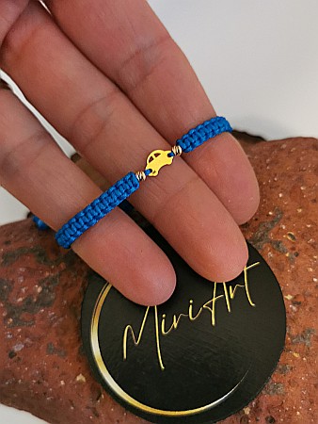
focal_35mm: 40
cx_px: 159
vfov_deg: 46.8
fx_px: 489
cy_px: 212
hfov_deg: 36.0
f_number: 1.6
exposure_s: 1/50
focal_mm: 5.56
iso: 200
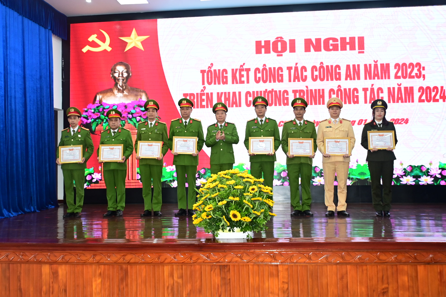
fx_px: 483
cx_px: 223
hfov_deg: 49.6
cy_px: 148
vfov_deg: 34.2
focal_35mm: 39
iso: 1250
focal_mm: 26
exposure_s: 1/200
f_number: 3.8
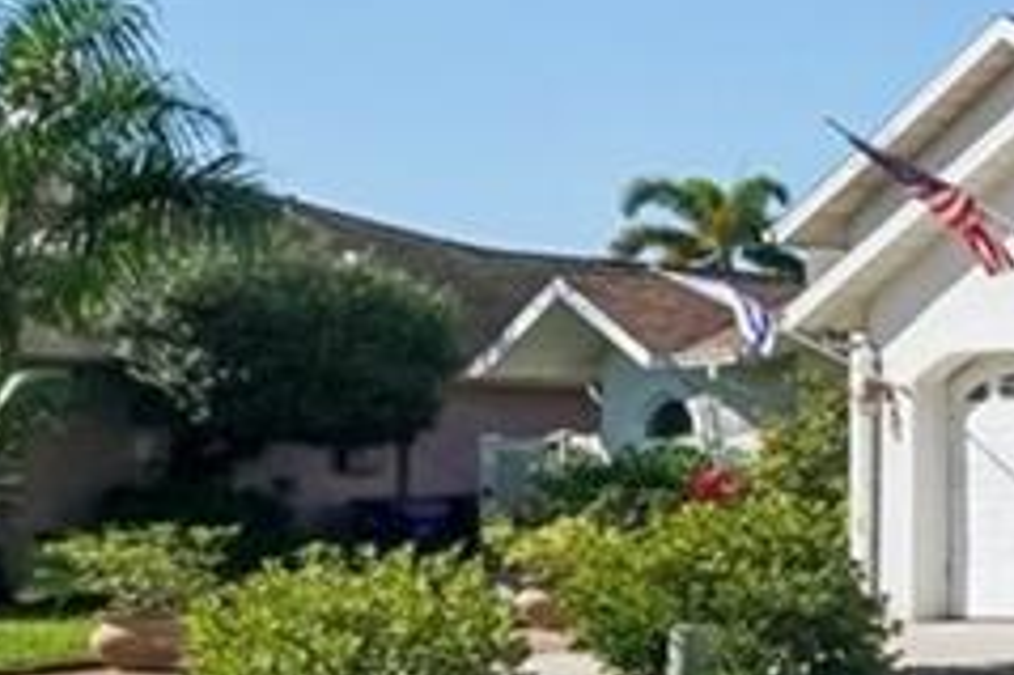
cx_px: 3089
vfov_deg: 12.4
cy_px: 471
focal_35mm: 110
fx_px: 3106
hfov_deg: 11.1
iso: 400
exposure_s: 1/1600
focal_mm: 16.5
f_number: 8
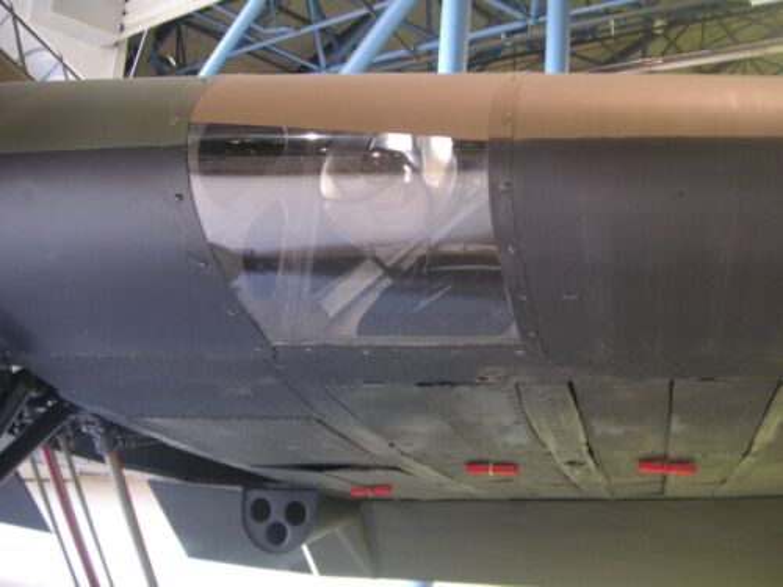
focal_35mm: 37
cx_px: 392
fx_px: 837
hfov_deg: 50.1
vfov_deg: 38.7
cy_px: 294
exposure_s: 1/2
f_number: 2.8
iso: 100
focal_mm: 6.1
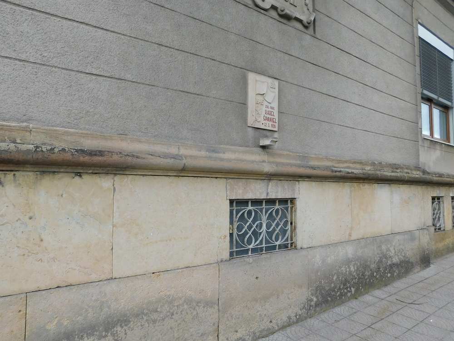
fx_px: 302
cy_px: 170
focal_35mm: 23
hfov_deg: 73.9
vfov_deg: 58.9
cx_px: 227
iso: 125
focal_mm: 4
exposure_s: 1/200
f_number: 3
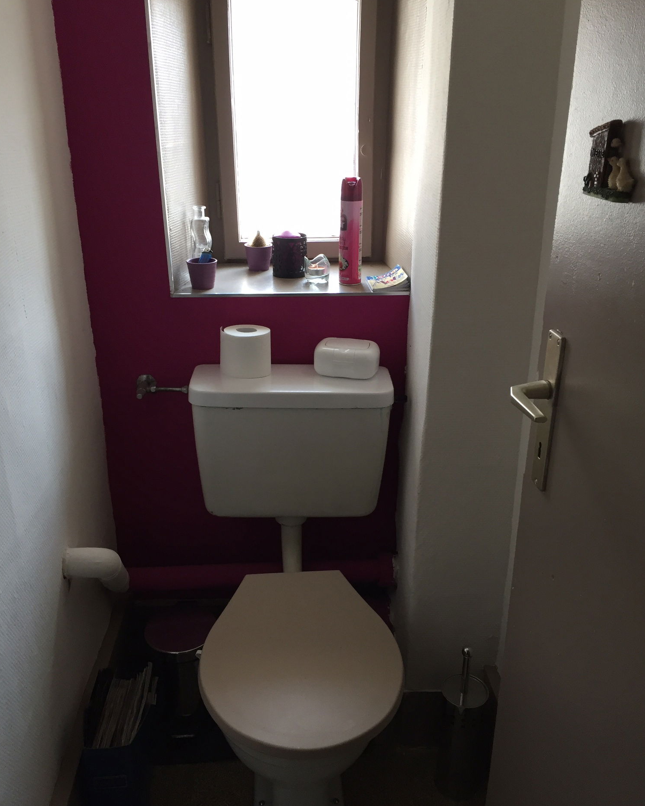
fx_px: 740
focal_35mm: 31
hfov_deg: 47.1
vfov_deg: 57.2
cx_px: 318
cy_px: 412
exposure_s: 1/33
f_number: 2.2
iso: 40
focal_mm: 4.15
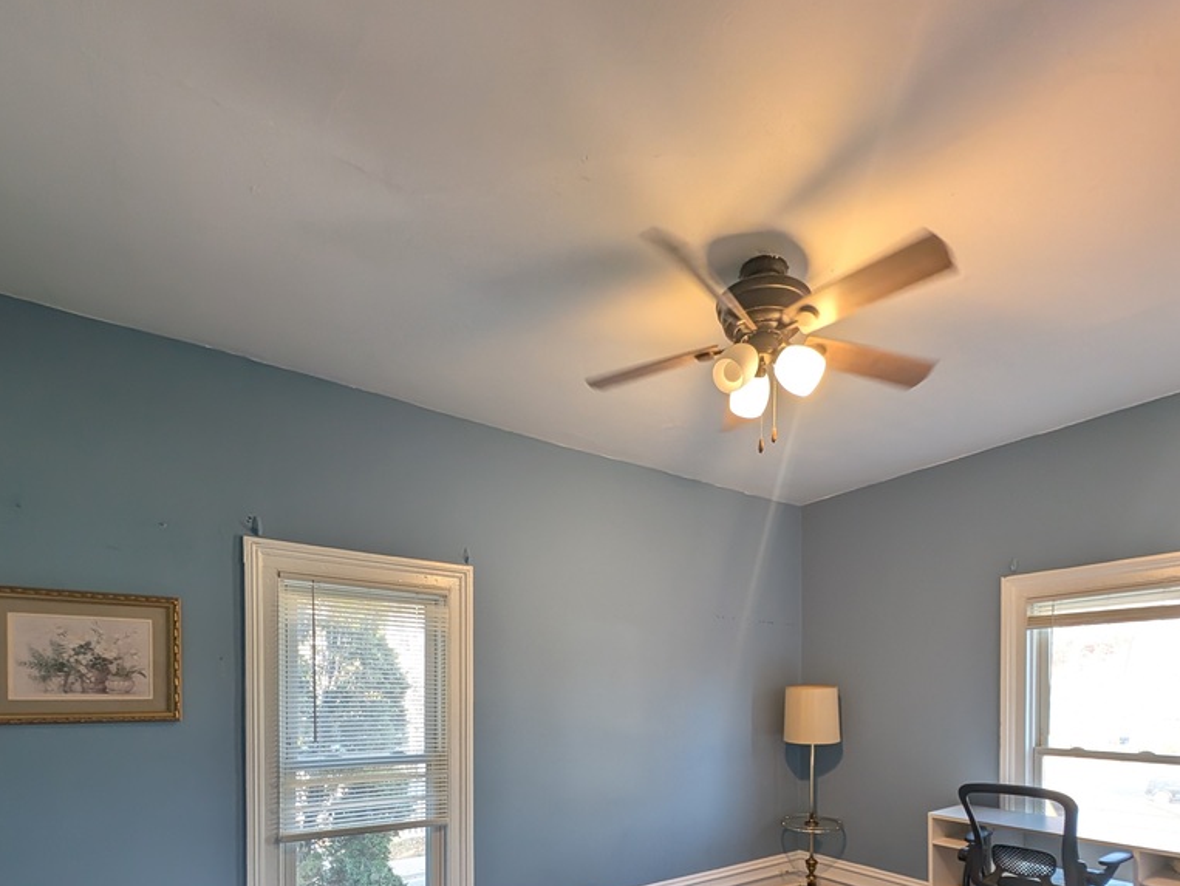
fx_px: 580
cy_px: 697
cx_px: 622
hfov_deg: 90.9
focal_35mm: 17
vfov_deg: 68.3
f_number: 1.95
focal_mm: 2.23
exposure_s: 1/60
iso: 146
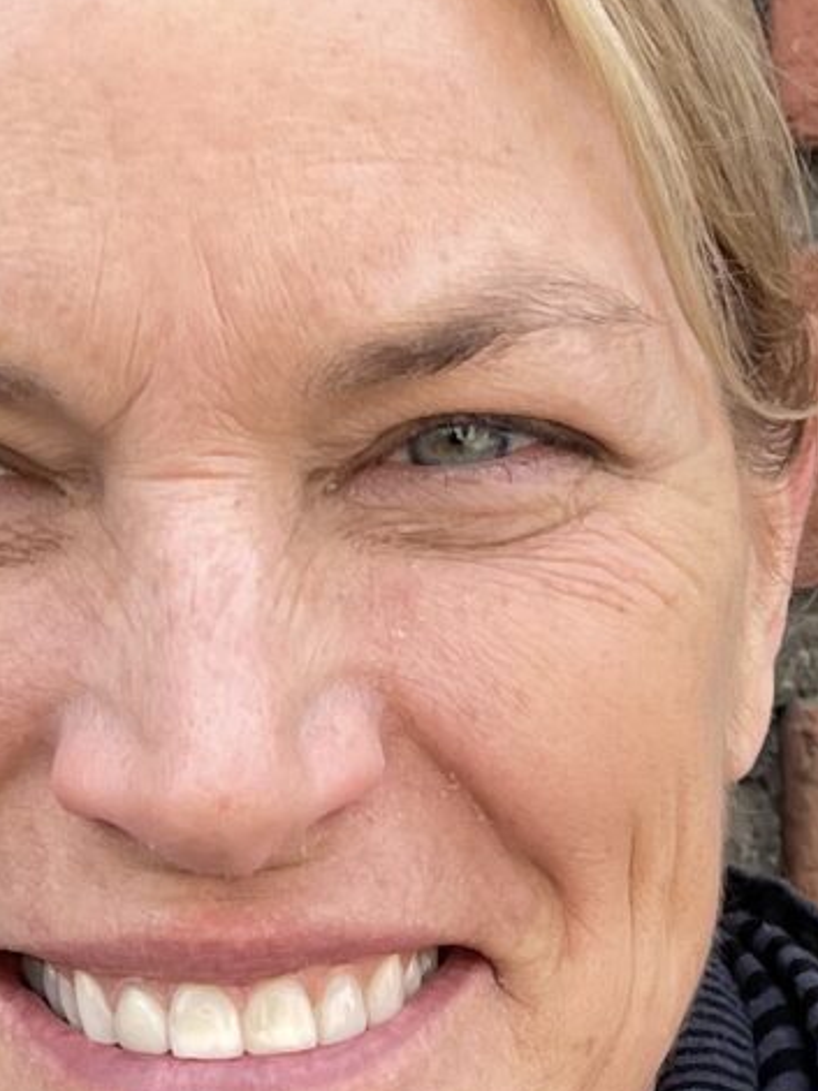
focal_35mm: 136
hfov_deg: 10.9
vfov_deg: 14.2
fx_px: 4287
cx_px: 364
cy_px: 1235
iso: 32
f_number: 1.6
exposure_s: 1/726
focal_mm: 5.1
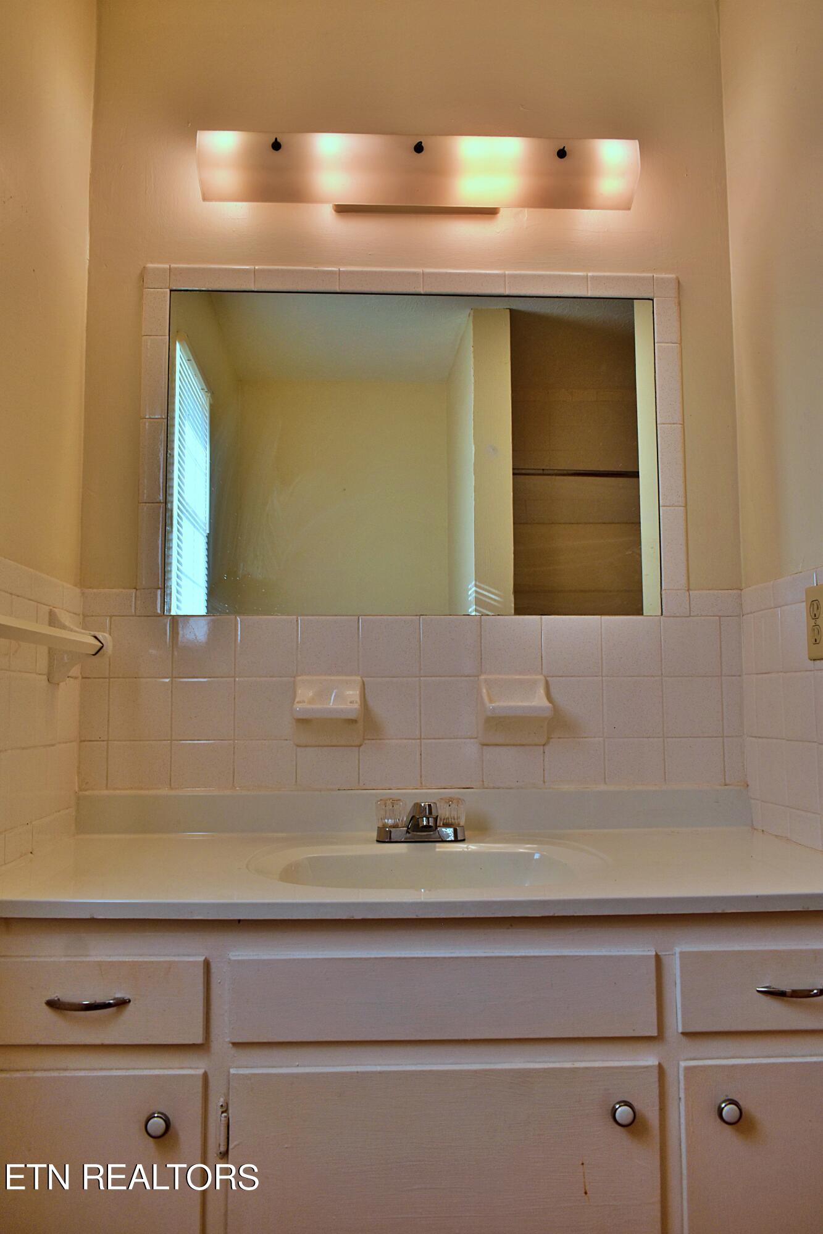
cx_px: 412
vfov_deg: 67.4
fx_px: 926
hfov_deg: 47.9
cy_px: 617
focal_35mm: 27
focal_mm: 18
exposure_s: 1/200
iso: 200
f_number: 6.3
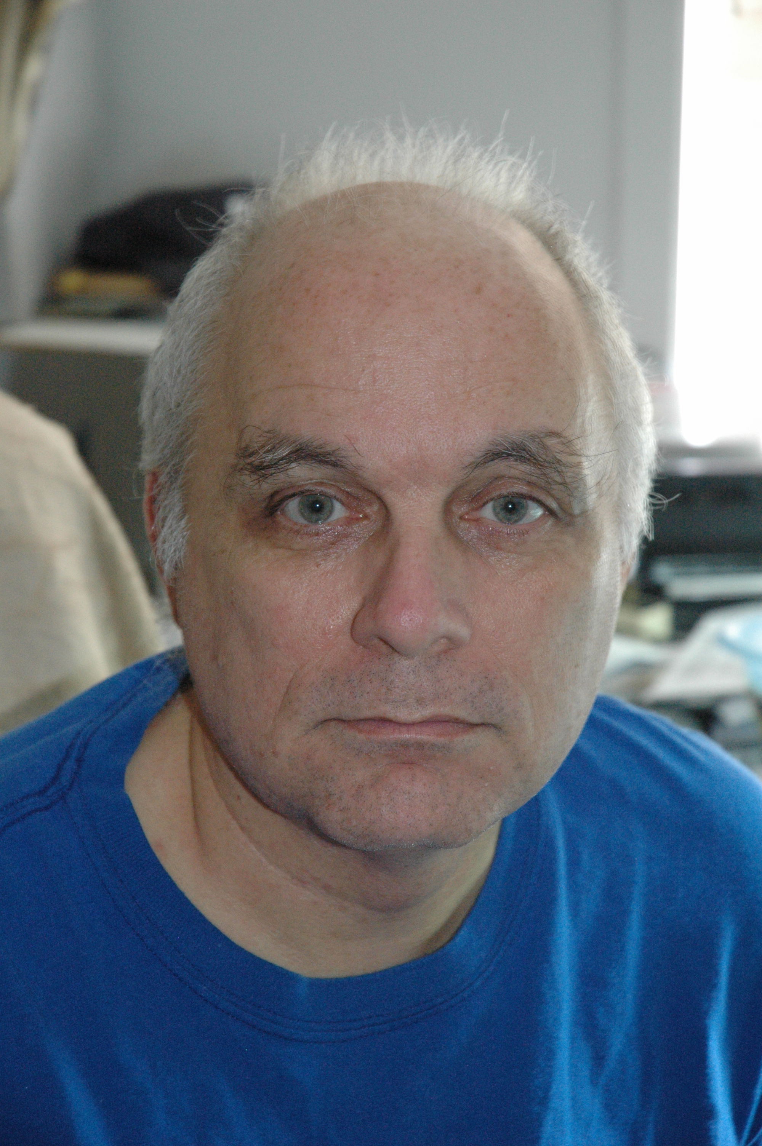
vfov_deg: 19.5
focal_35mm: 105
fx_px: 3340
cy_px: 573
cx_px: 381
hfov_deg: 13.0
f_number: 5
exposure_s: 1/6
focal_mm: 70
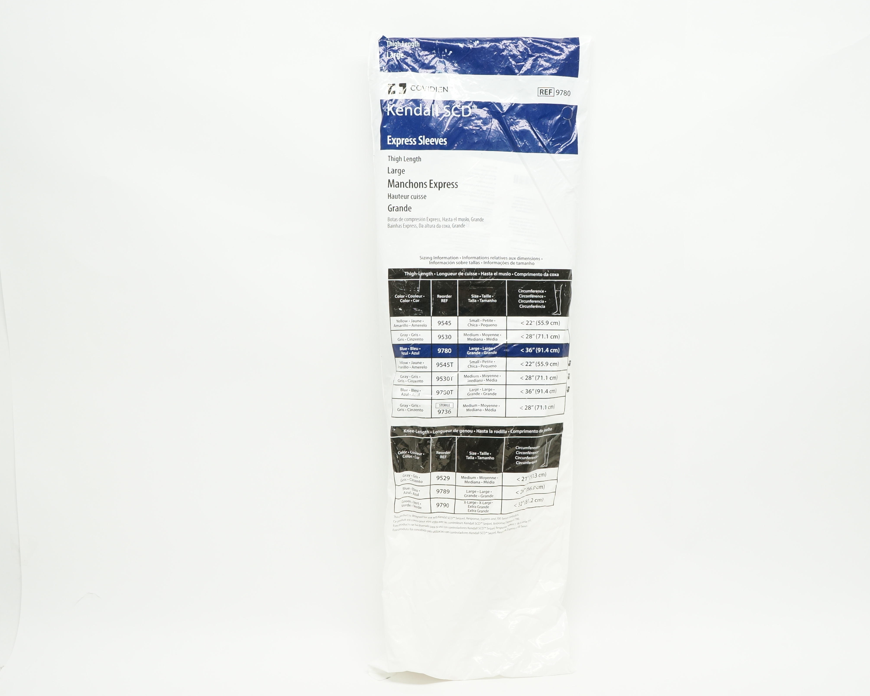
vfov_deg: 39.2
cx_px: 481
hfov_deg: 47.9
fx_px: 978
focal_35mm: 38
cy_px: 354
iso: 400
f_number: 6.3
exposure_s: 1/40
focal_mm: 22
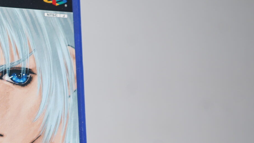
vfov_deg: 12.7
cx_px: -34
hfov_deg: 21.4
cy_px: 143
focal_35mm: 94
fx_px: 633
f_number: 5
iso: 64
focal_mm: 32
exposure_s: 1/4
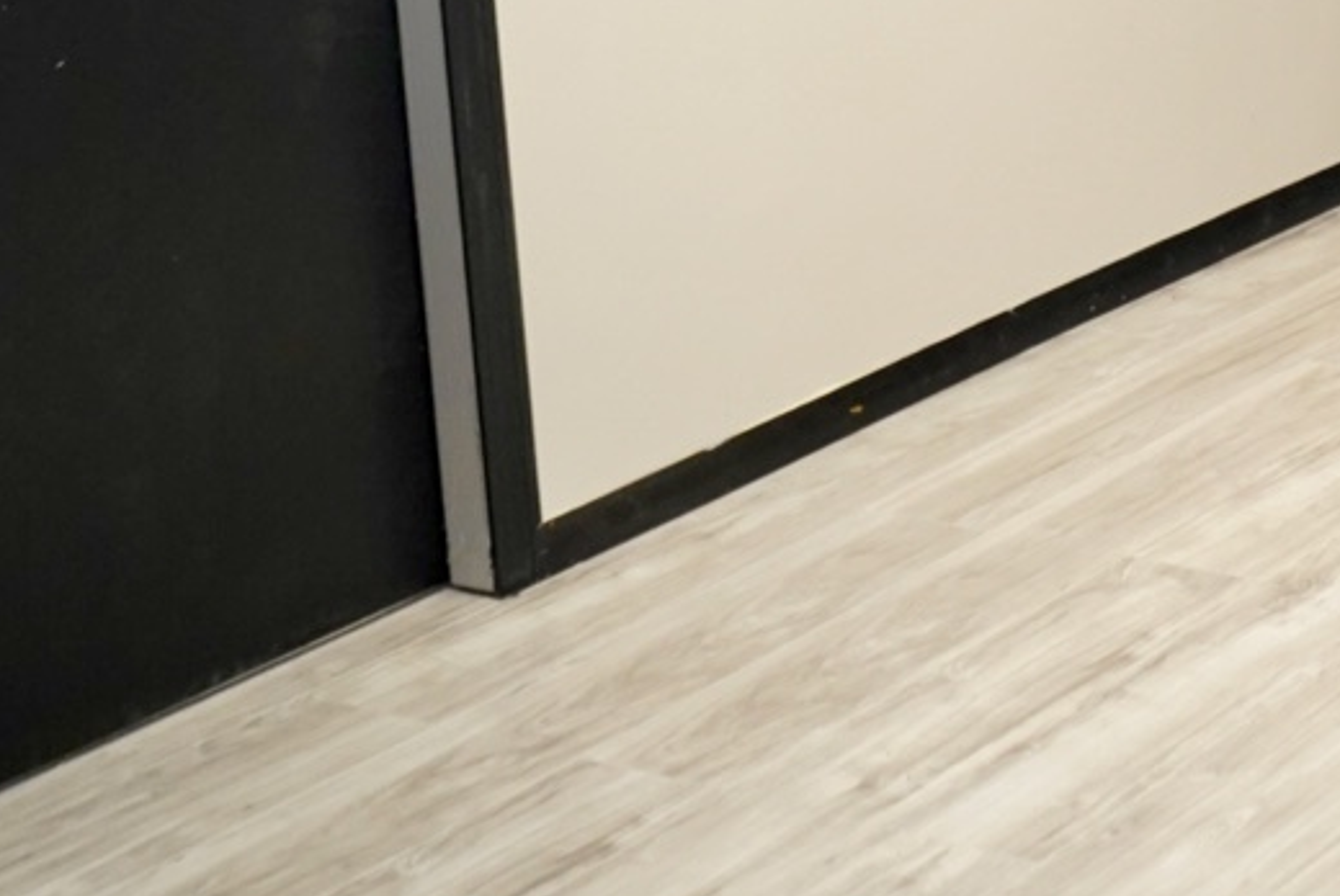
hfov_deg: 20.7
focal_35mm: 87
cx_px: 1876
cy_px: -234
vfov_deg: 15.1
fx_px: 3242
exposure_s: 1/160
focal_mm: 28
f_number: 3.5
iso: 3200
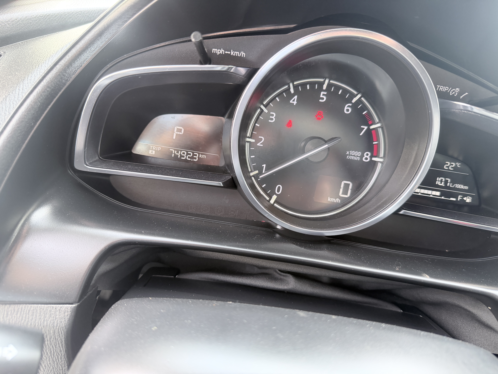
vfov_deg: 56.8
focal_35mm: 24
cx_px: 249
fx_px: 345
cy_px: 187
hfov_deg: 71.6
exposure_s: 1/93
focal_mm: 6.76
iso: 200
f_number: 1.78
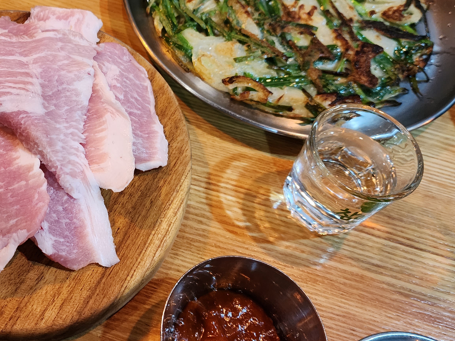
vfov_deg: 35.9
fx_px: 526
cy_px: 140
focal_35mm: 40
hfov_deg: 45.4
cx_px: 123
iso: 1000
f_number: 1.8
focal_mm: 6.4
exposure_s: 1/120
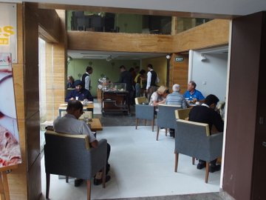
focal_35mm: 35
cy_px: 100
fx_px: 269
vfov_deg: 40.7
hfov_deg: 52.6
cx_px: 133
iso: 200
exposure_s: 1/30
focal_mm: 7.4
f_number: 2.8
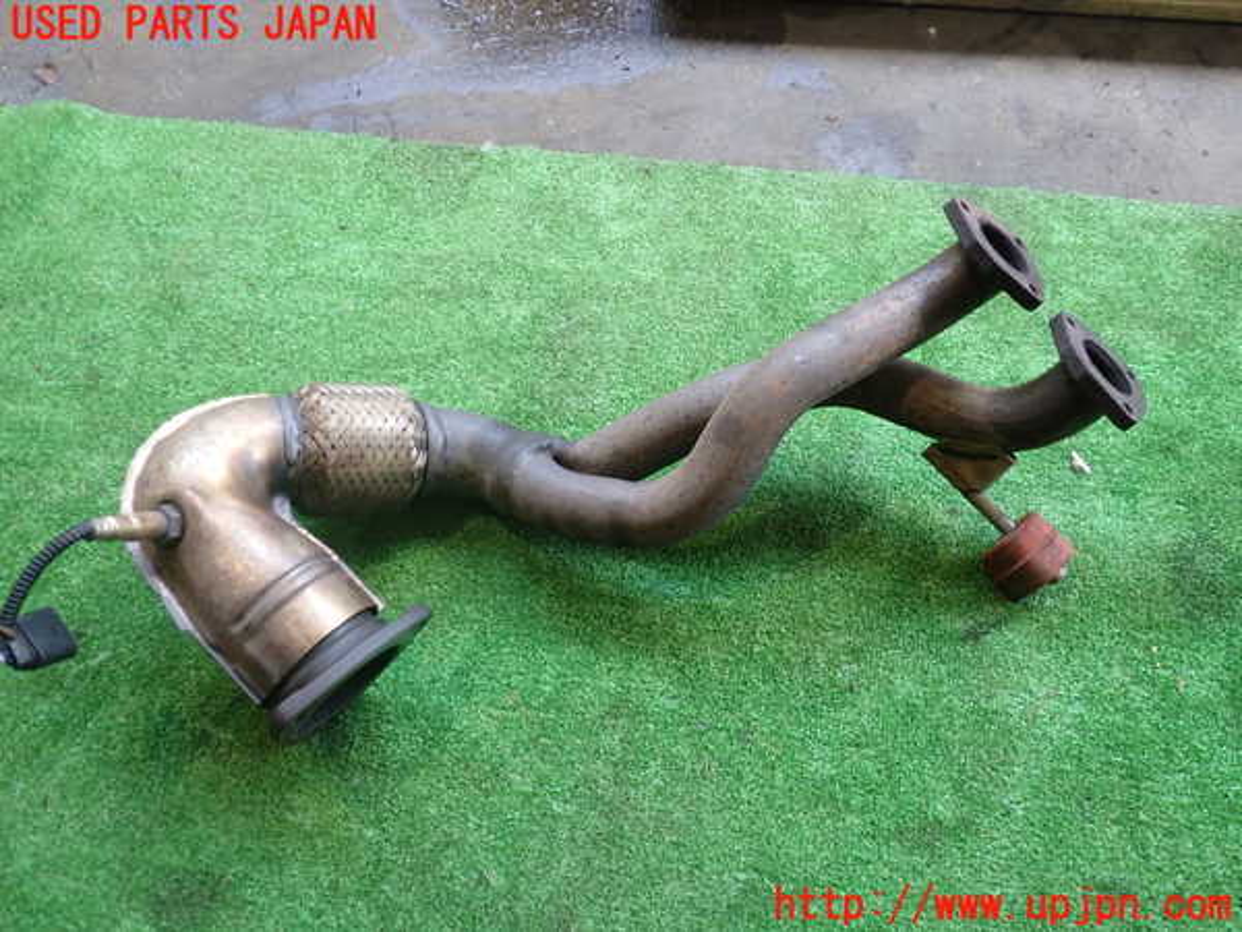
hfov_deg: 60.0
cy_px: 466
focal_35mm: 30
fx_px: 1076
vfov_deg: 46.8
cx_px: 621
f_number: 2.3
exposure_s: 1/50
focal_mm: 5.4
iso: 200
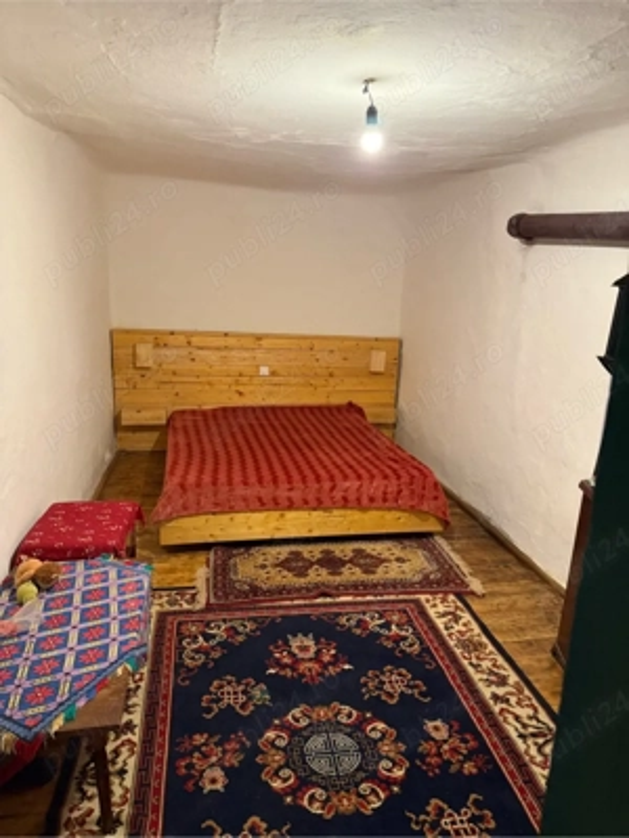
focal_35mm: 24
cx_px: 314
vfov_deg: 71.6
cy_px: 419
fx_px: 581
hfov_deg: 56.8
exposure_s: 1/60
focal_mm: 6.76
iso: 500
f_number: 1.78
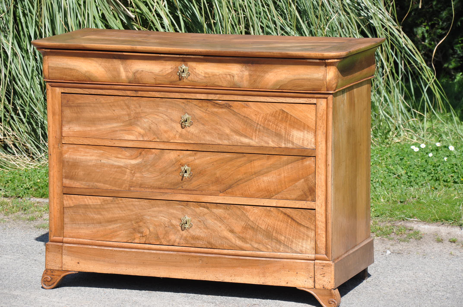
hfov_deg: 13.1
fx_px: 2023
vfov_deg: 8.7
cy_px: 154
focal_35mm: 158
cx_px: 232
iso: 320
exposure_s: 1/400
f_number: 10
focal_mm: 105
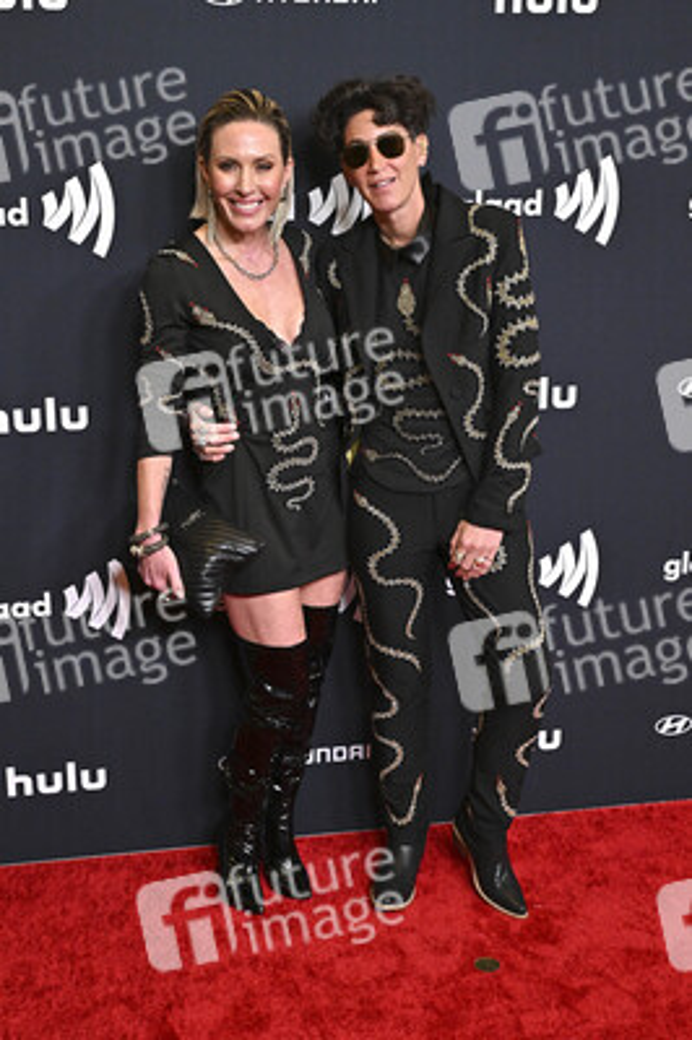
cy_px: 520
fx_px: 1213
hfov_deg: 31.8
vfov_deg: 46.4
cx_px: 346
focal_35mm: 42
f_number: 5.6
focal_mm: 42
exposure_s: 1/250
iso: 4000
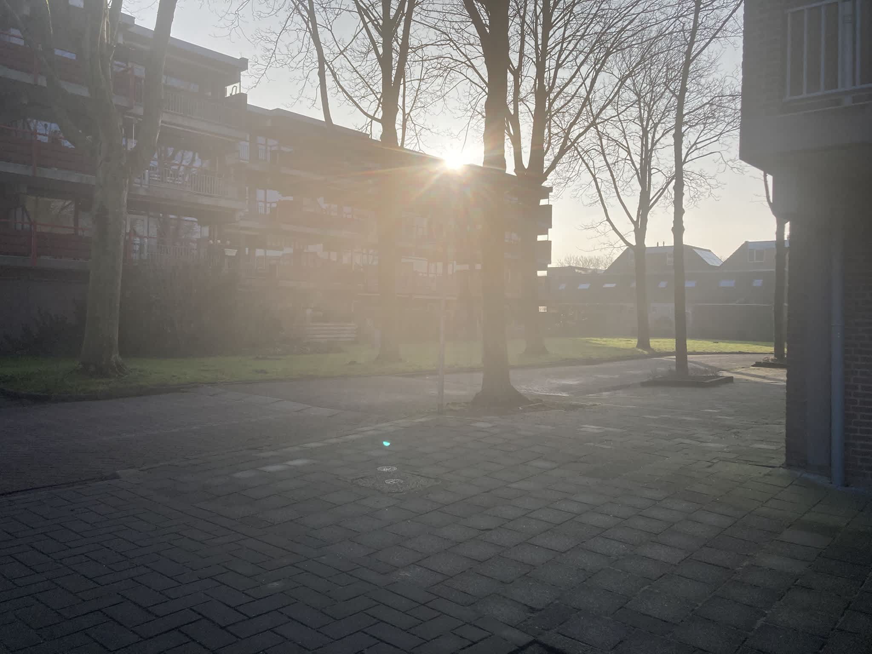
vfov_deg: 49.7
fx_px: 705
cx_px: 436
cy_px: 327
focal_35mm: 28
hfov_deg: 63.4
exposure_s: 1/2525
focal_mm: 4
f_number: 1.8
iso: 25
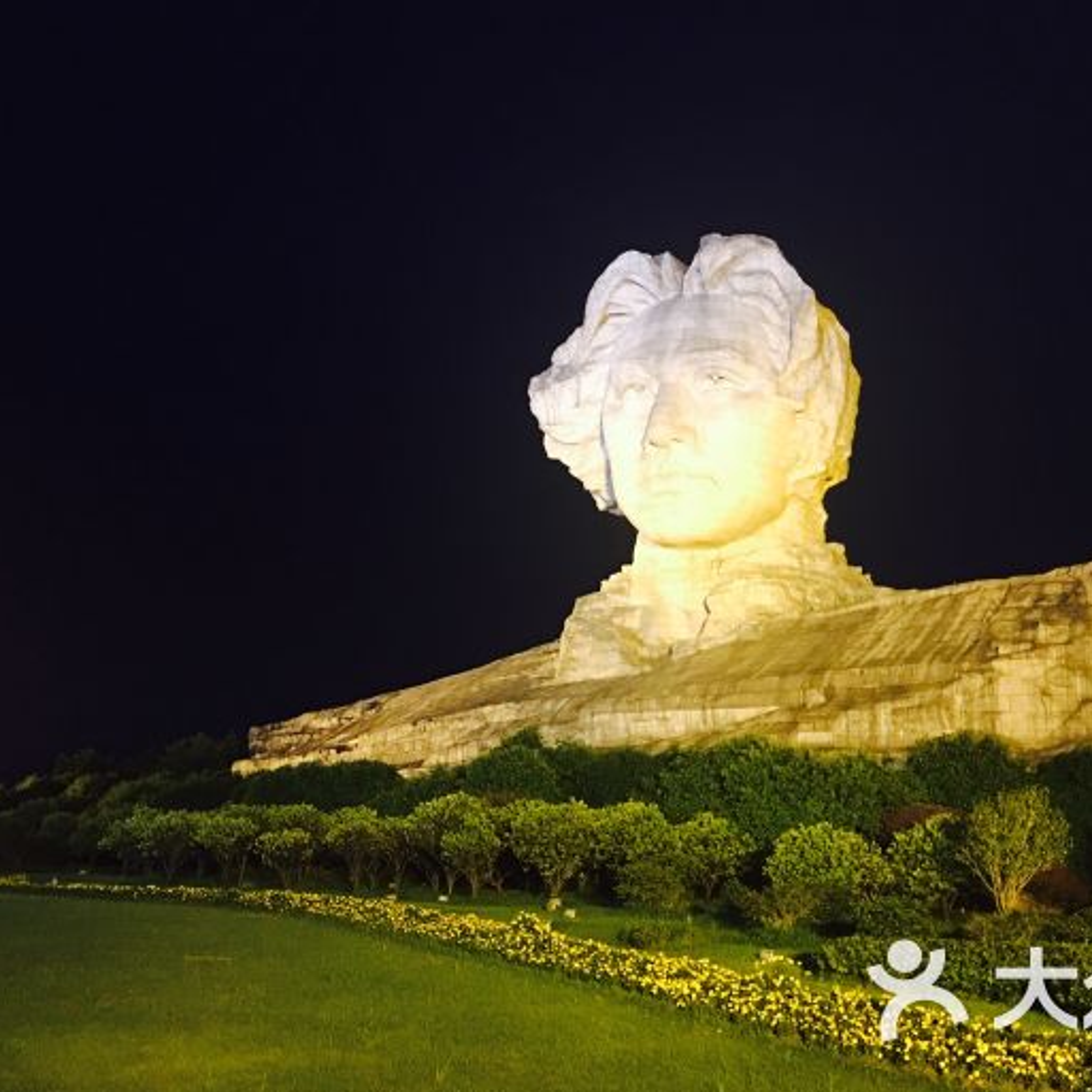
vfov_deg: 47.2
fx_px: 1249
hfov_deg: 46.9
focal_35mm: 35
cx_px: 656
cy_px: 542
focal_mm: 4.15
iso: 125
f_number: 2.2
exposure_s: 1/8
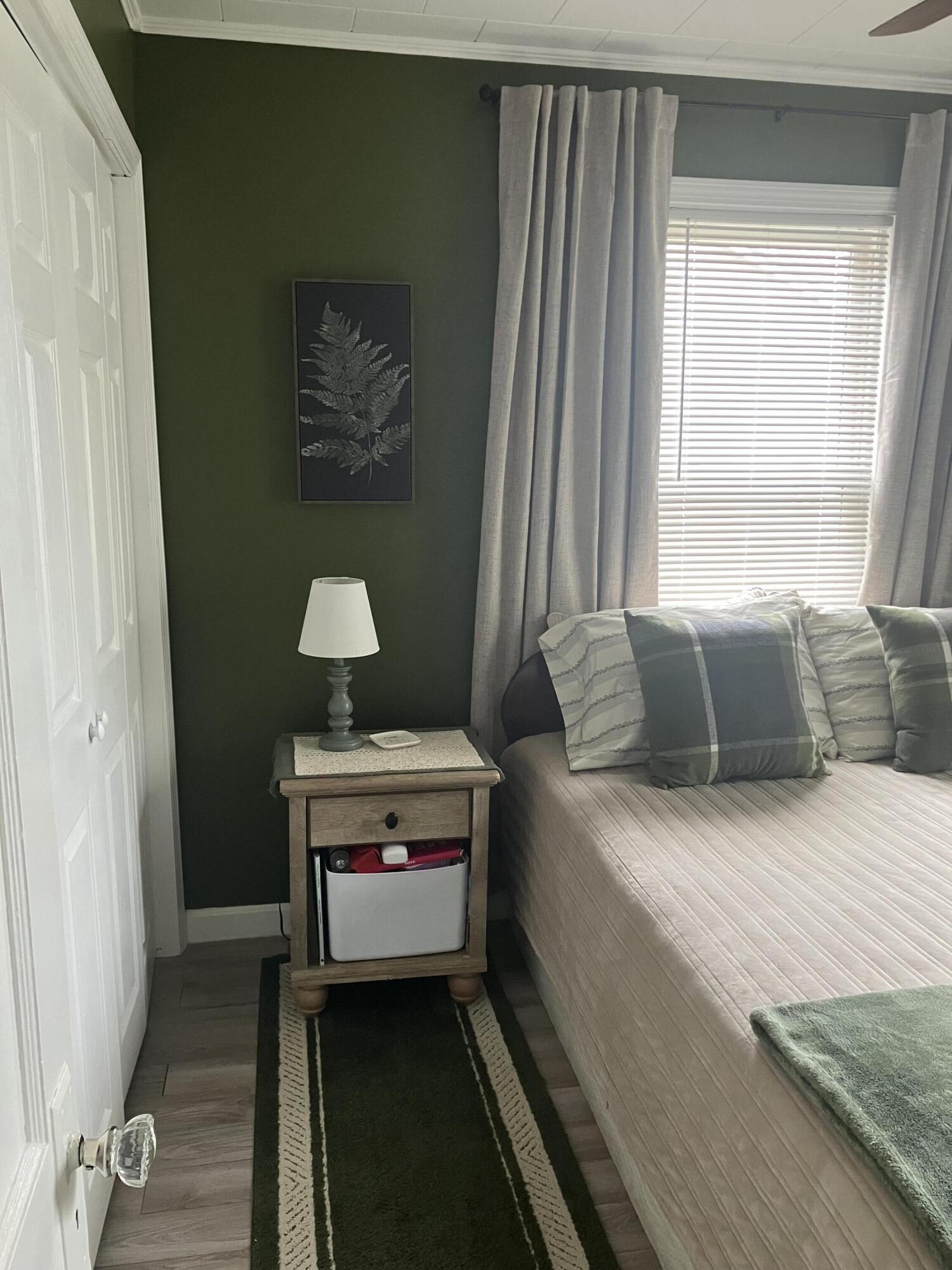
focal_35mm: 28
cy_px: 635
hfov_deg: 49.7
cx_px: 476
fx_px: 1027
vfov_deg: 63.4
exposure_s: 1/60
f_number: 1.8
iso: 200
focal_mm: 3.99
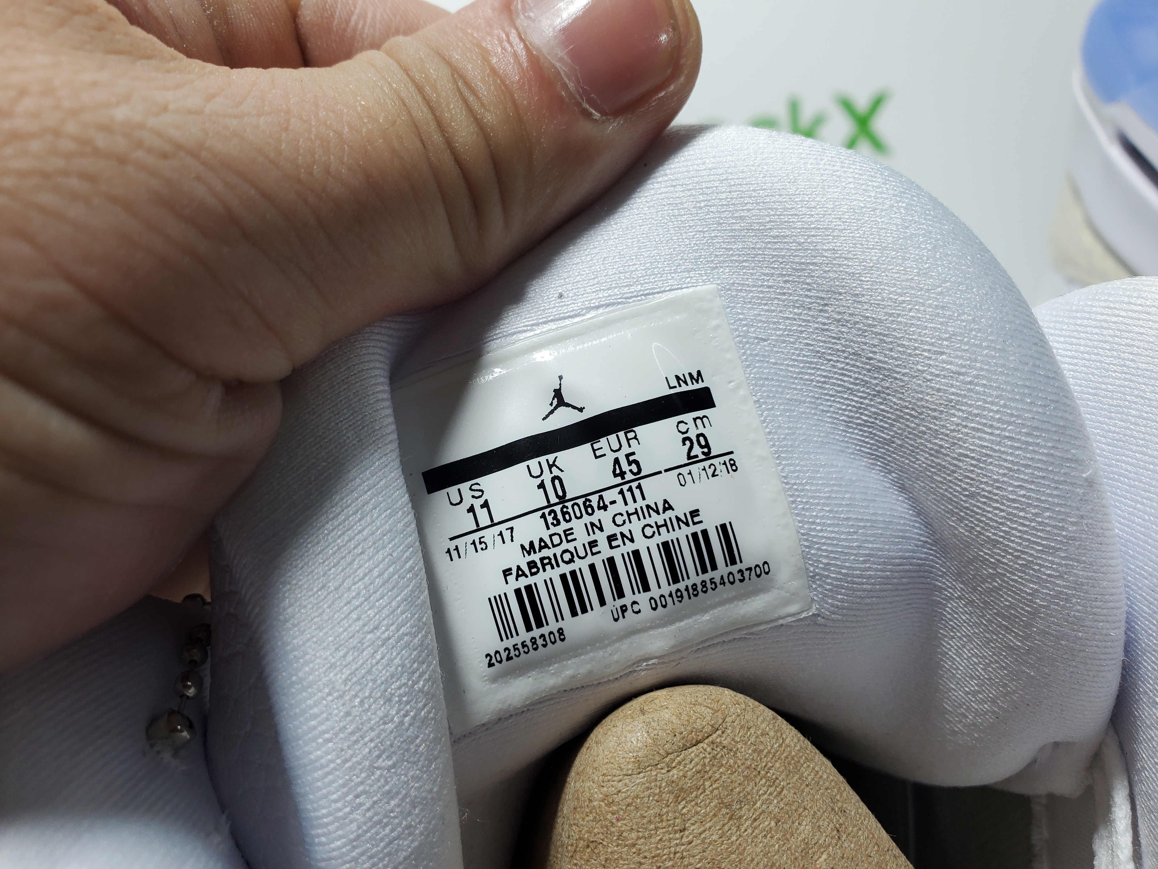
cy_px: 434
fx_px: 870
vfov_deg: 53.1
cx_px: 579
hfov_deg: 67.3
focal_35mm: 26
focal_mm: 4.3
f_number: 2.4
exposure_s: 1/207
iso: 50
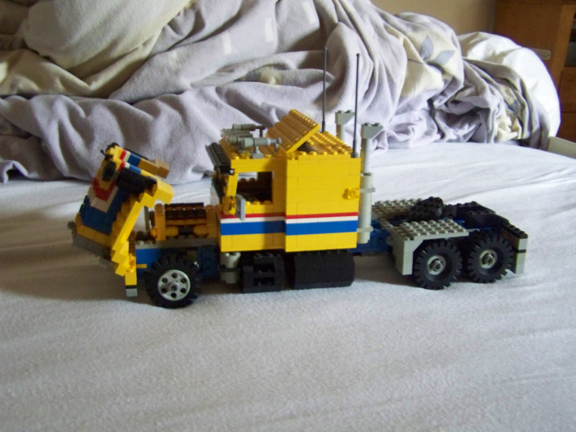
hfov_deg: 49.0
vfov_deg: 37.7
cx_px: 288
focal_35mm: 38
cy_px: 216
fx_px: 632
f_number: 2.8
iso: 400
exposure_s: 1/2.5
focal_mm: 6.3
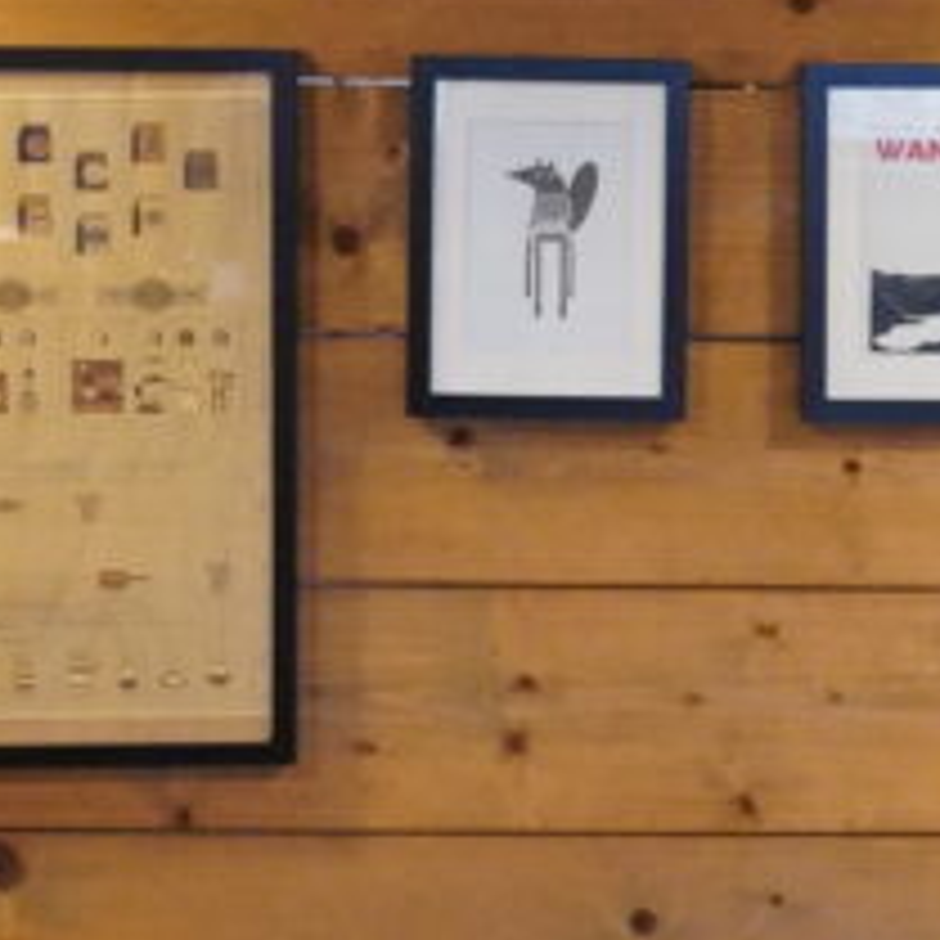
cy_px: 0
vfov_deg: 17.0
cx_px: 693
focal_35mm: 100
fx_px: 3072
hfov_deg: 17.3
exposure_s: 1/160
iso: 4000
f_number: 3.5
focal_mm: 16
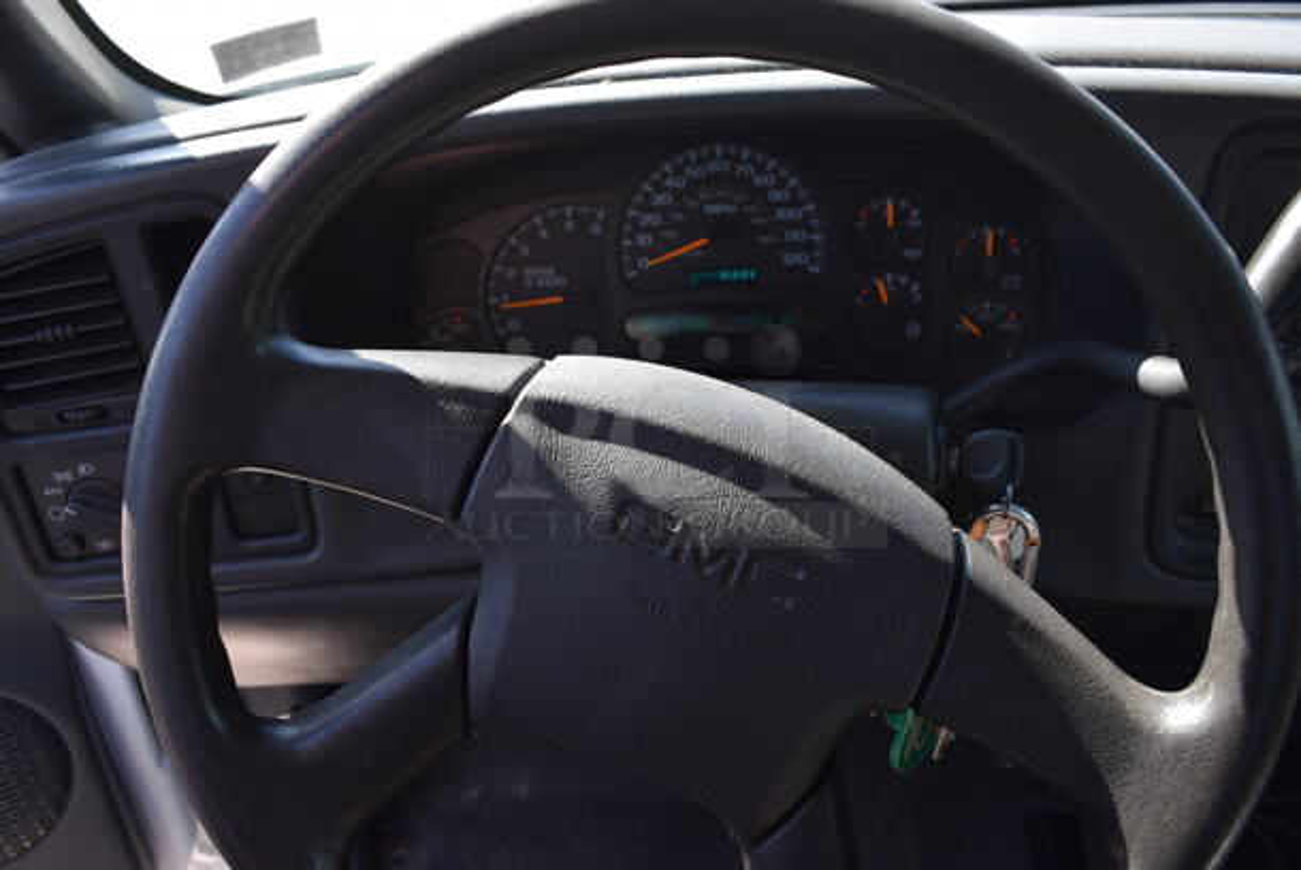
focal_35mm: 32
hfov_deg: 59.4
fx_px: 1139
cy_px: 435
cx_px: 650
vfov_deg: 41.8
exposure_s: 1/250
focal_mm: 21
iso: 400
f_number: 5.6
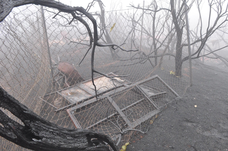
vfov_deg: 50.3
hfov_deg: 70.5
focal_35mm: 26
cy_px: 76
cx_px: 114
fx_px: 161
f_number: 9
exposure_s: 1/60
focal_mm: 17
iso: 720
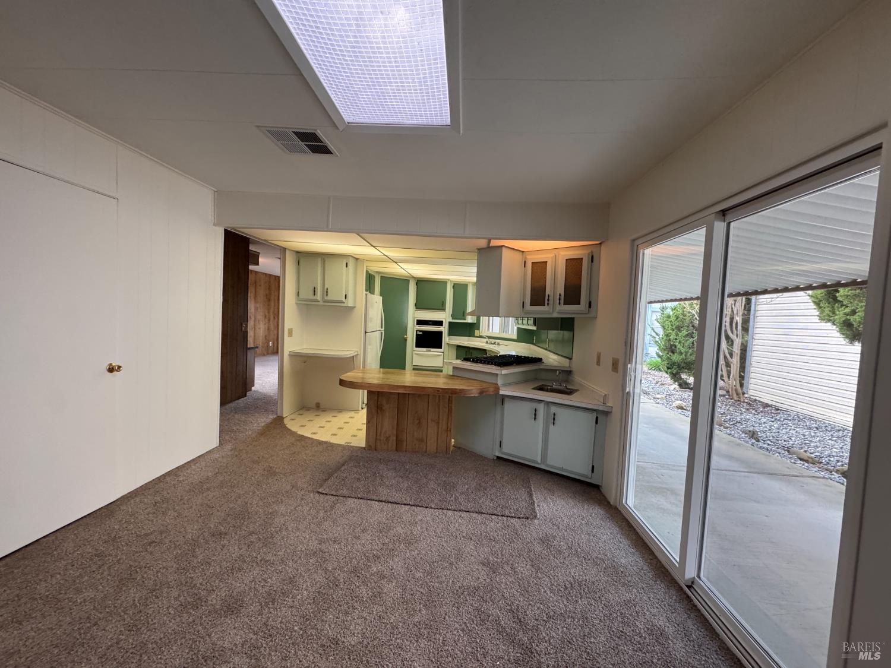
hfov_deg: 102.1
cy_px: 334
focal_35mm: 14
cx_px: 446
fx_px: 360
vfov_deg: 85.7
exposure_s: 1/120
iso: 320
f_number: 2.2
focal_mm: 2.22
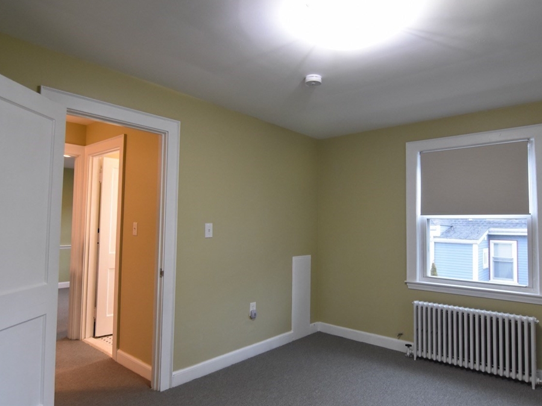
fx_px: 360
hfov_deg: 73.9
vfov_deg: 58.9
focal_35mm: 23
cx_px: 279
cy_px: 201
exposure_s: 1/60
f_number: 4
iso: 900
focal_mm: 14
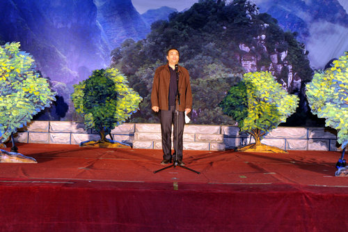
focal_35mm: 31
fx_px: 300
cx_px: 174
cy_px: 116
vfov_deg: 42.3
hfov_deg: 60.3
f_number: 8
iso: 1250
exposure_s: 1/60
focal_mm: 31
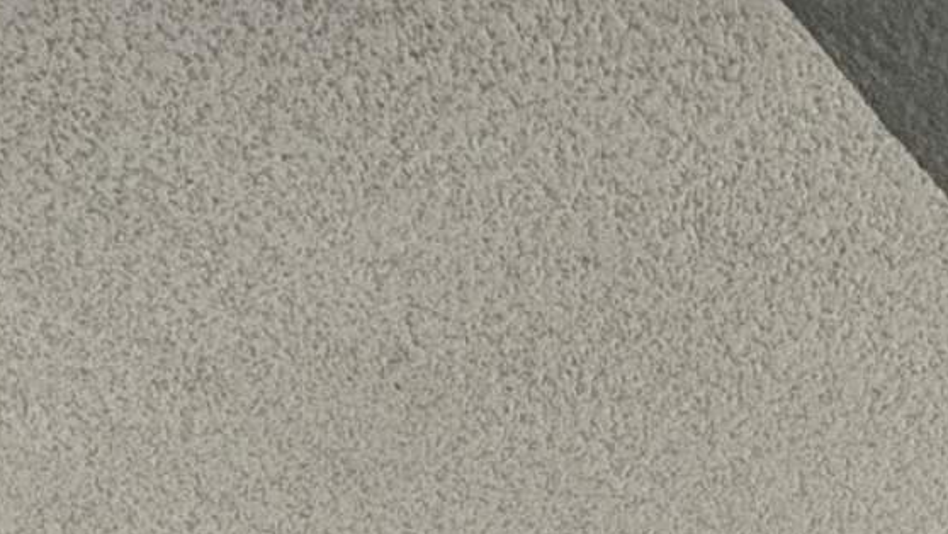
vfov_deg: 9.0
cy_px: 1930
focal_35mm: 84
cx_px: 792
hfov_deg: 24.8
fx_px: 2112
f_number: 2.2
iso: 200
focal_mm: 2.22
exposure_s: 1/99
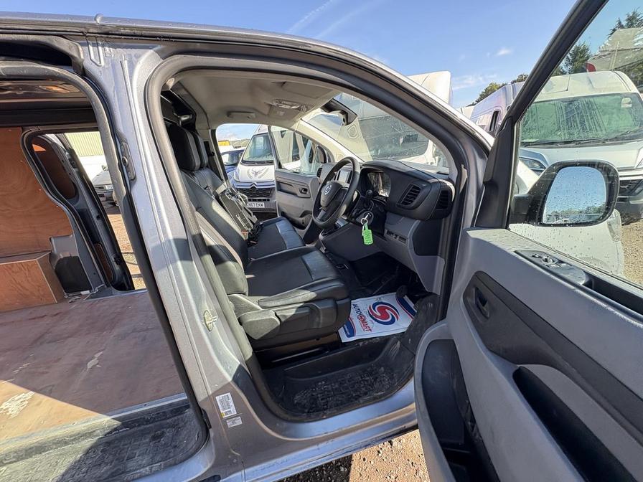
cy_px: 241
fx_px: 260
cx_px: 322
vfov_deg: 85.7
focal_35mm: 14
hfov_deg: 102.1
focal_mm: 2.22
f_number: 2.2
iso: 64
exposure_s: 1/149
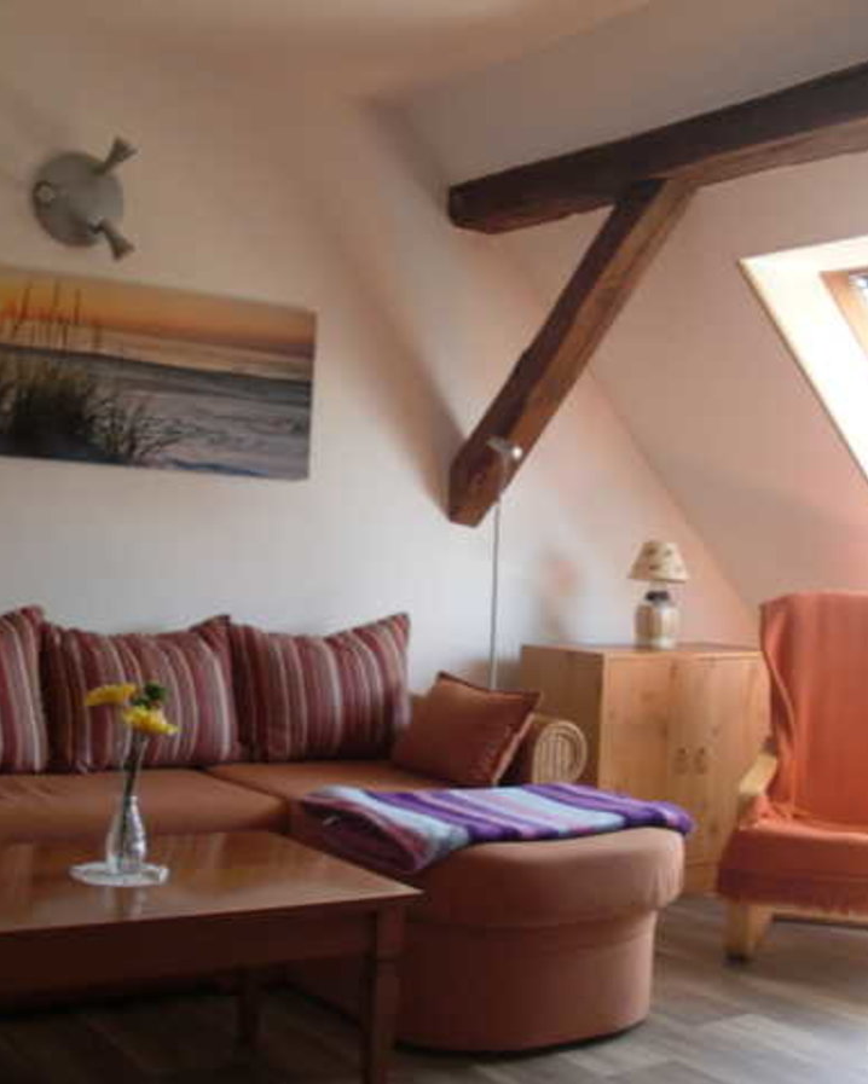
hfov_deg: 32.1
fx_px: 1509
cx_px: 413
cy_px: 543
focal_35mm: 47
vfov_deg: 39.5
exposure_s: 1/60
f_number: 2.8
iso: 125
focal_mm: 6.3
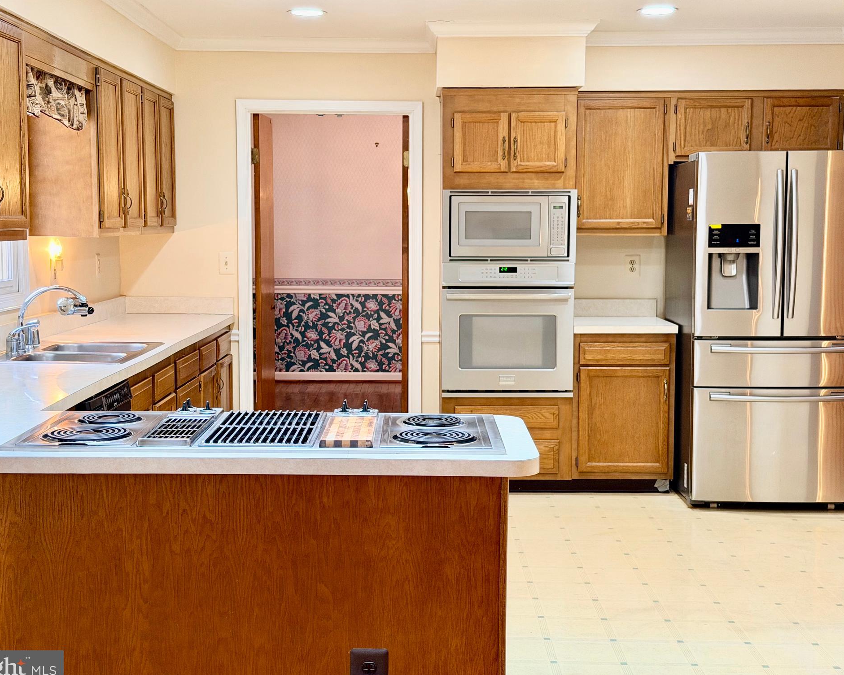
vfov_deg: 29.7
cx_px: 411
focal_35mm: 51
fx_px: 1274
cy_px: 343
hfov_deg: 36.7
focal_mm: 6.76
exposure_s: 1/60
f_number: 1.78
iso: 200
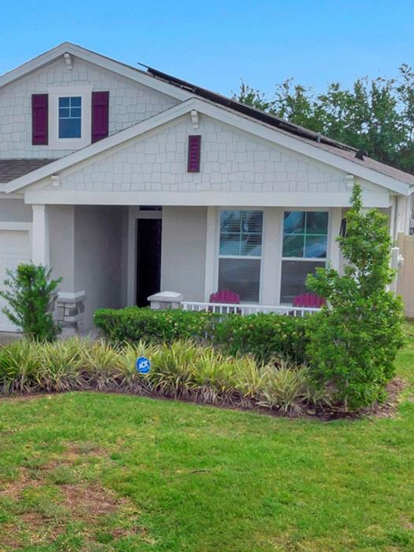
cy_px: 359
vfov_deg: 34.7
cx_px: 36
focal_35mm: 55
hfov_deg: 25.7
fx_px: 878
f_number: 2.8
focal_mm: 4.5
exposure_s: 1/200
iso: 100
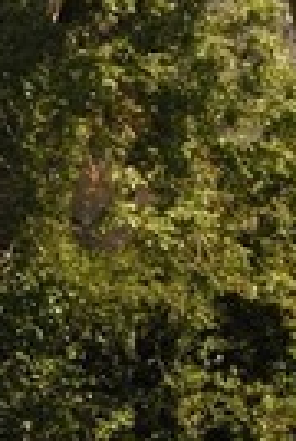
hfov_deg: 0.8
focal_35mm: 1666
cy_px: -1231
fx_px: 20440
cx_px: -2016
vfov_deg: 1.2
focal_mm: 140
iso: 200
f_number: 10
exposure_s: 1/250
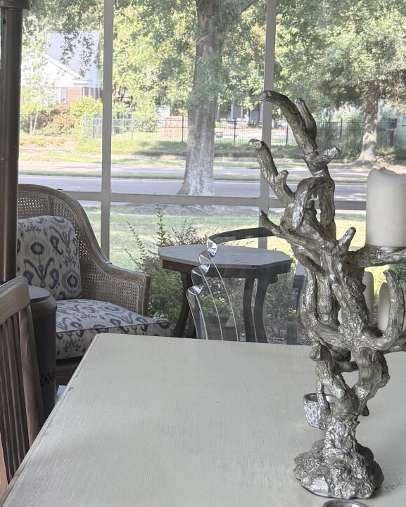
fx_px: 976
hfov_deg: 23.1
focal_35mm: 65
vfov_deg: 29.1
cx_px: 77
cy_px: 219
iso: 100
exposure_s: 1/351
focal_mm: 6.76
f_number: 1.78
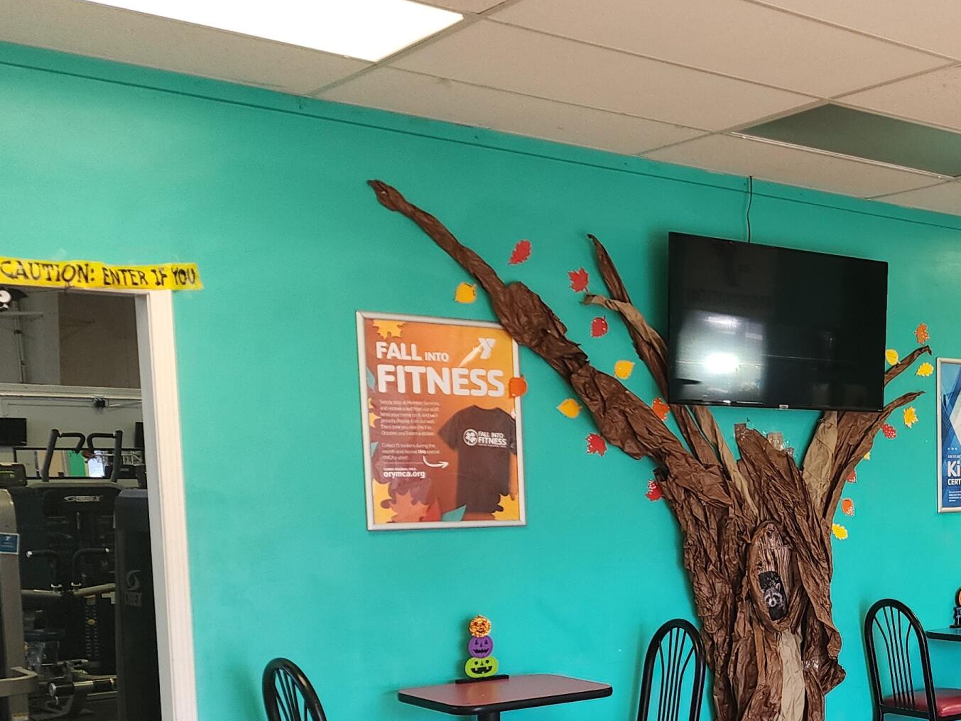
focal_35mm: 51
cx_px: 929
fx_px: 1416
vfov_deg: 27.8
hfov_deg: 34.6
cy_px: 611
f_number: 1.8
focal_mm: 6.4
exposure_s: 1/120
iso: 200
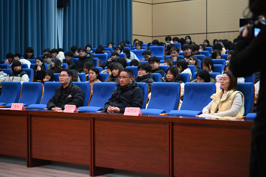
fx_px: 554
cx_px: 133
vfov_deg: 18.2
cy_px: 88
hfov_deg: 27.0
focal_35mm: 75
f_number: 2.8
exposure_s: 1/160
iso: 1250
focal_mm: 75
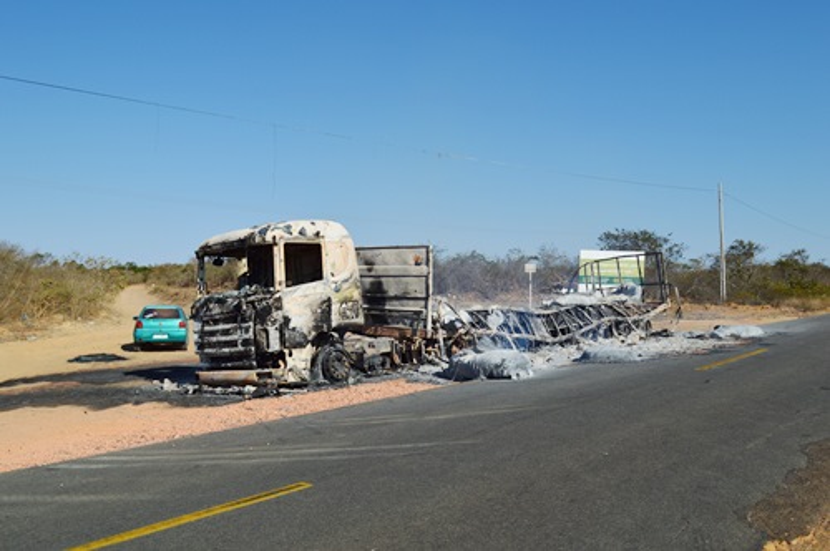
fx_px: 760
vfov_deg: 39.9
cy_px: 276
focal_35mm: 33
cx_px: 415
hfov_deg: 57.3
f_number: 11
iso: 250
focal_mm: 22
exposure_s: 1/500
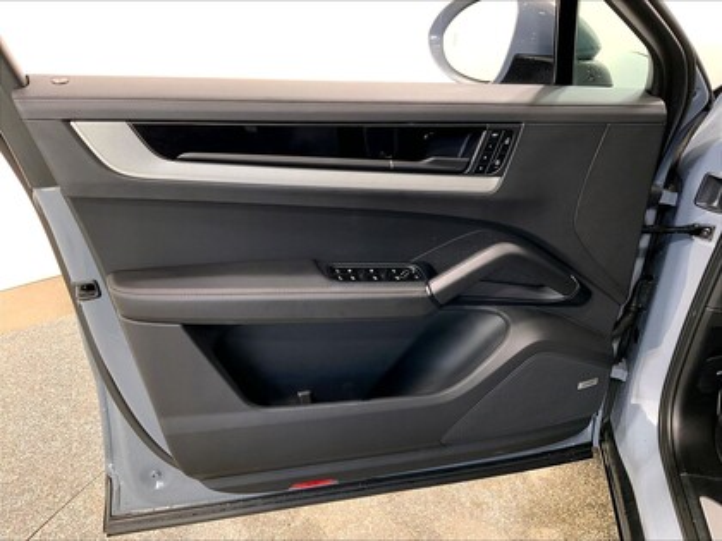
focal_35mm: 29
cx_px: 361
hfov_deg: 61.7
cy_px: 270
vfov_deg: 48.2
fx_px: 605
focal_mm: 3
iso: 64
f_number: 1.8
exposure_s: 1/87
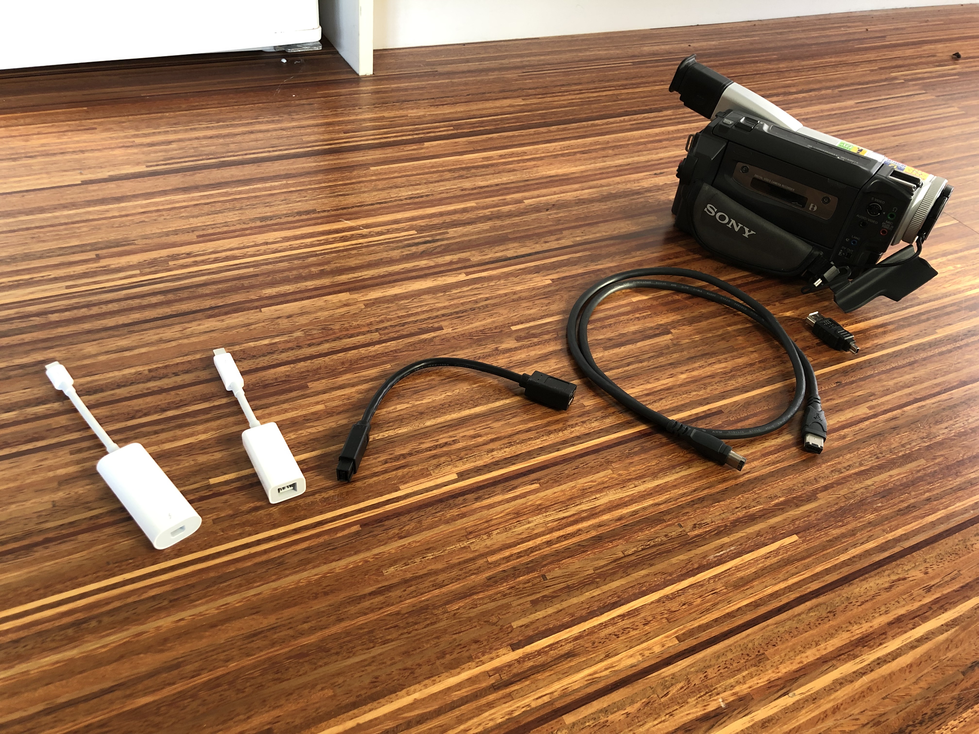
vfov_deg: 49.7
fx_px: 792
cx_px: 490
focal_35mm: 28
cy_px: 367
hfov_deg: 63.4
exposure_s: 1/15
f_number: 1.8
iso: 40
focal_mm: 4
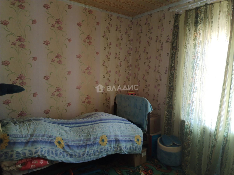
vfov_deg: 48.2
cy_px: 88
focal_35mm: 29
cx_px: 117
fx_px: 196
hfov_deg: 61.7
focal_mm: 4.75
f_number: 1.8
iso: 393
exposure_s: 1/25
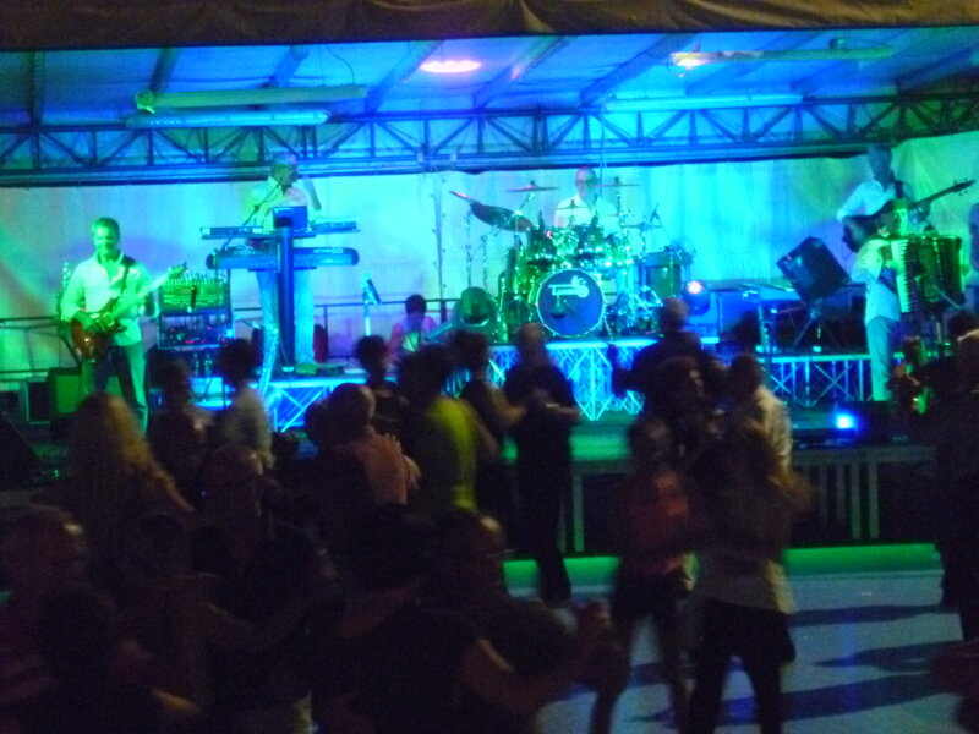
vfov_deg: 12.9
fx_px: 3252
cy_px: 367
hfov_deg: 17.1
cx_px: 490
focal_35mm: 115
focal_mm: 20.5
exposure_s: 1/13
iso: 1600
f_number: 6.1
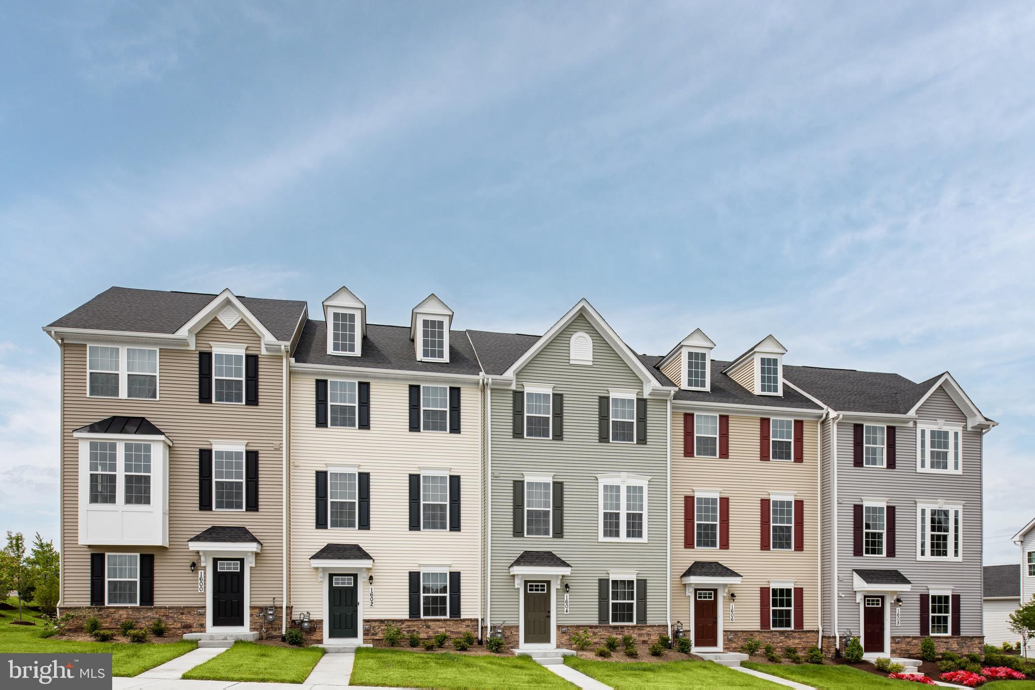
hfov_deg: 73.7
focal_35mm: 24
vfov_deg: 53.1
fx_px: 690
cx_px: 518
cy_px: 345
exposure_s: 1/125
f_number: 10
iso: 64
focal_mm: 24
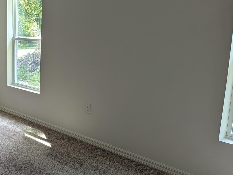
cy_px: 91
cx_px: 4
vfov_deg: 29.1
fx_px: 337
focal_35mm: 50
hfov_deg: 34.9
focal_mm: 4.53
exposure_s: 1/126
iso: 122
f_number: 1.7
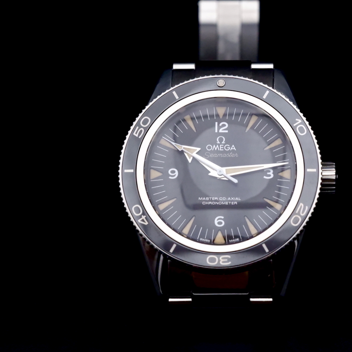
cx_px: 218
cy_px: 177
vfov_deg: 16.3
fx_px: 1231
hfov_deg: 16.3
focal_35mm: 107
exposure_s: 1/4000
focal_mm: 55
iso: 6400
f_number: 8
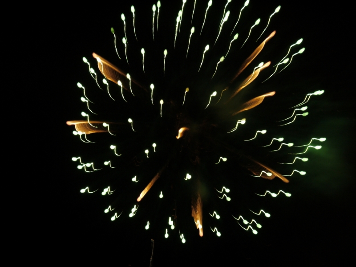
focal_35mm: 134
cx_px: 178
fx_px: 1378
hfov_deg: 14.7
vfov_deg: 11.1
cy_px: 134
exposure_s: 1/1.3
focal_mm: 67
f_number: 8
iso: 400
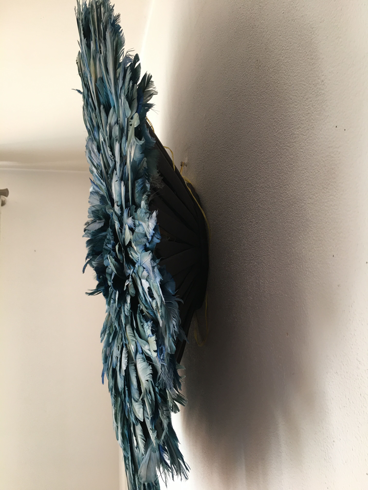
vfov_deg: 61.7
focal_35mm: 29
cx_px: 184
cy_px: 245
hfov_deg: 48.2
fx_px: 411
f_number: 2.2
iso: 32
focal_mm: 4.15
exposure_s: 1/33
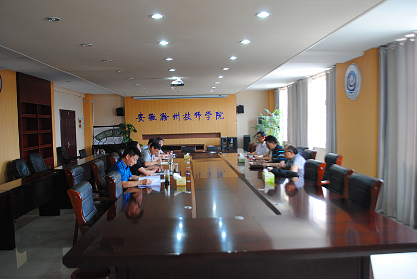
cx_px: 208
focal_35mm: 30
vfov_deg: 43.7
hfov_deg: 61.9
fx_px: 348
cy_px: 140
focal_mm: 20
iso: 400
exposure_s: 1/25
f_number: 3.8
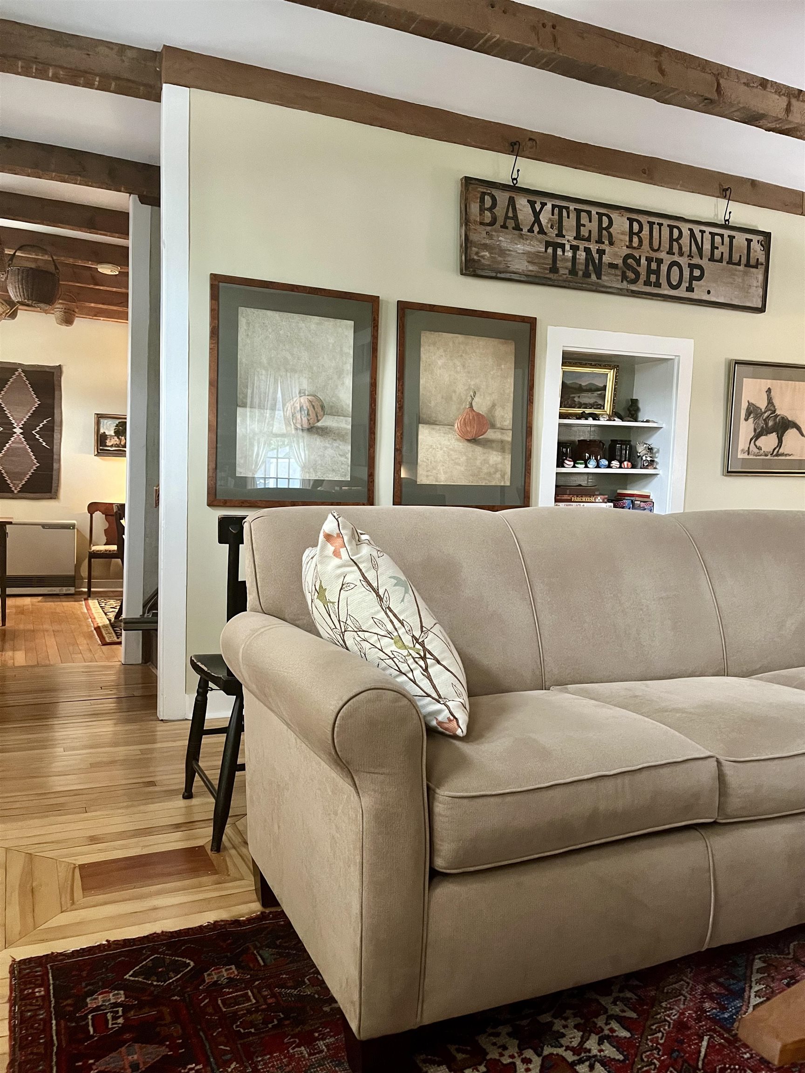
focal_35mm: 26
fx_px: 806
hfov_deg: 53.1
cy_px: 536
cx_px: 402
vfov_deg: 67.3
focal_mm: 5.1
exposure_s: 1/40
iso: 500
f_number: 1.6
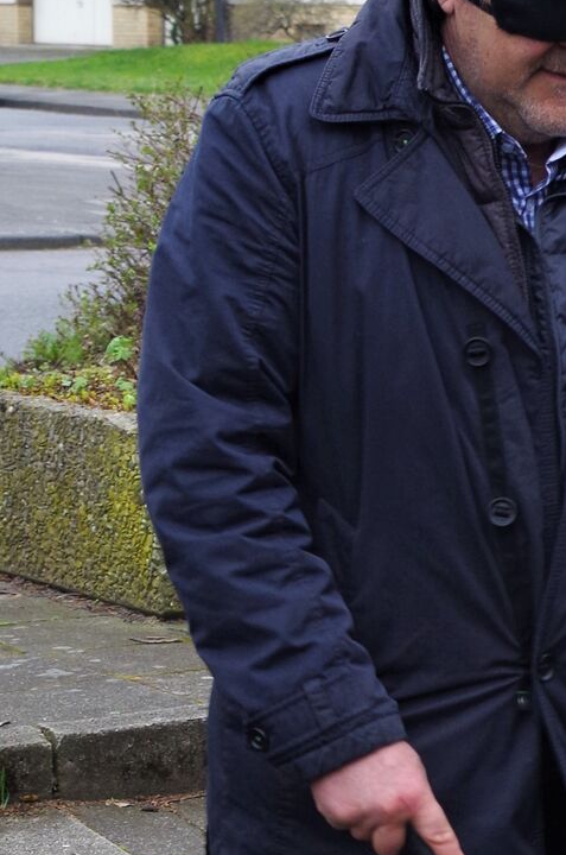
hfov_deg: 9.1
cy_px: 787
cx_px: 847
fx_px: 3482
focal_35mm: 147
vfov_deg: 13.8
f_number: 6.3
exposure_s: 1/60
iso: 400
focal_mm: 30.63
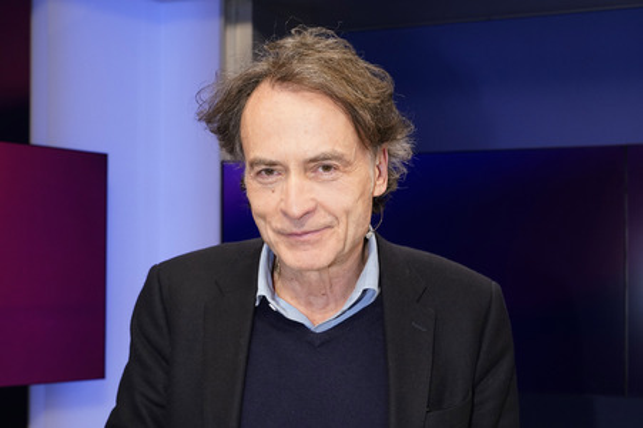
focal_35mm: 38
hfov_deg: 50.7
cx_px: 322
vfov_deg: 35.0
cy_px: 214
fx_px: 678
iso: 2000
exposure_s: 1/125
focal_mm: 38
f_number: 5.6
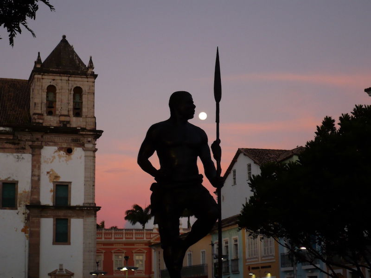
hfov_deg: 26.3
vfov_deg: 19.9
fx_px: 793
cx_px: 186
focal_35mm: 74
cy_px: 139
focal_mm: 12.2
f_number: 4.2
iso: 100
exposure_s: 1/50
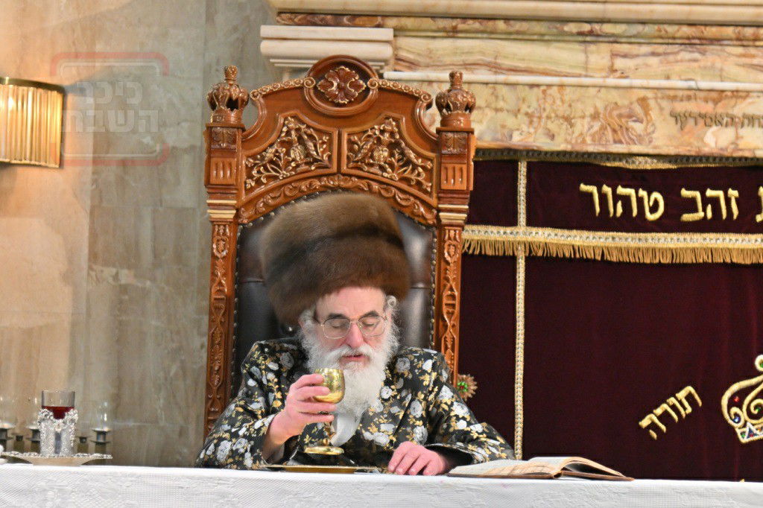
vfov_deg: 10.8
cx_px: 382
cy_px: 254
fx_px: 2691
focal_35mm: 127
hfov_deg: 16.1
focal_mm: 85
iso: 1250
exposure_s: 1/250
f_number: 4
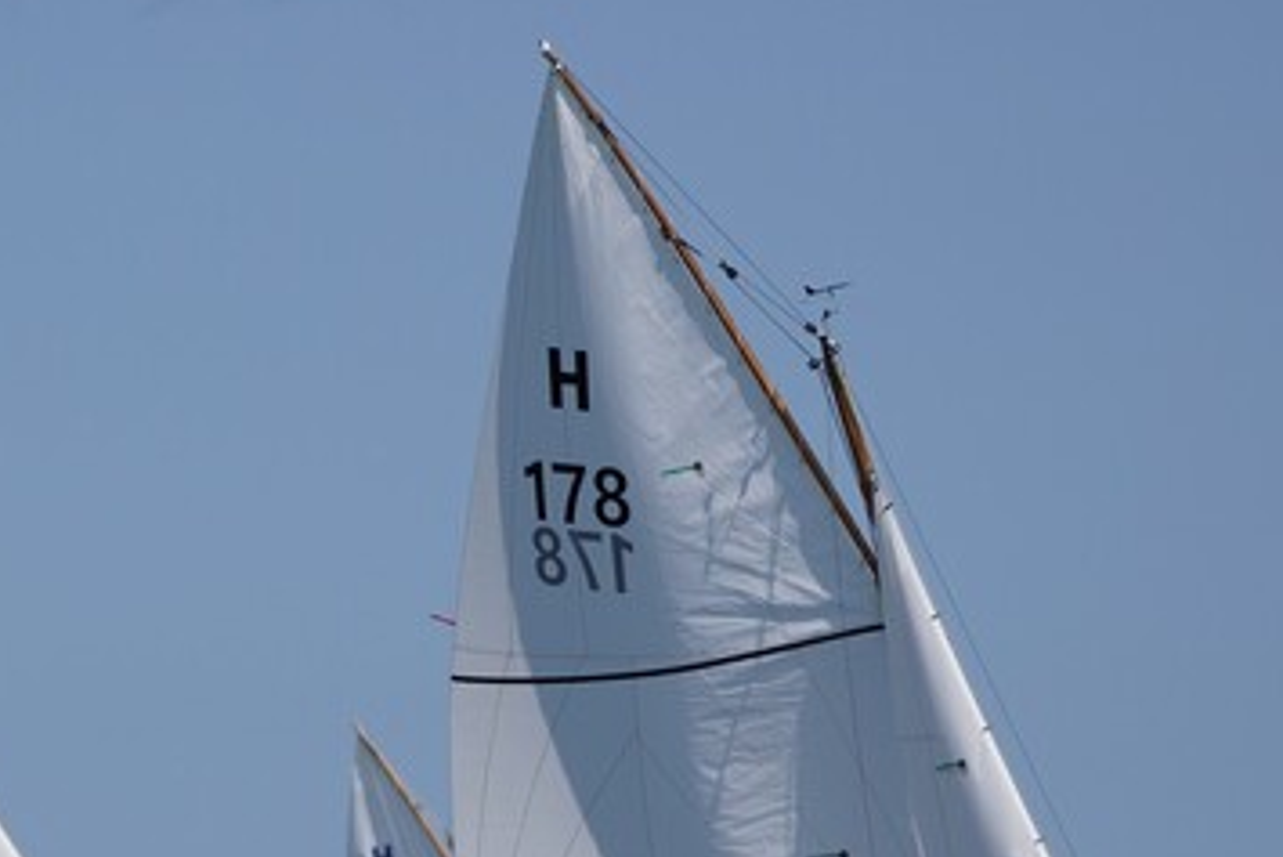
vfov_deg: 2.7
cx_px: 184
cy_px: 620
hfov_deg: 4.1
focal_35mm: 507
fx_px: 18075
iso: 100
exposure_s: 1/1600
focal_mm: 150
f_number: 5
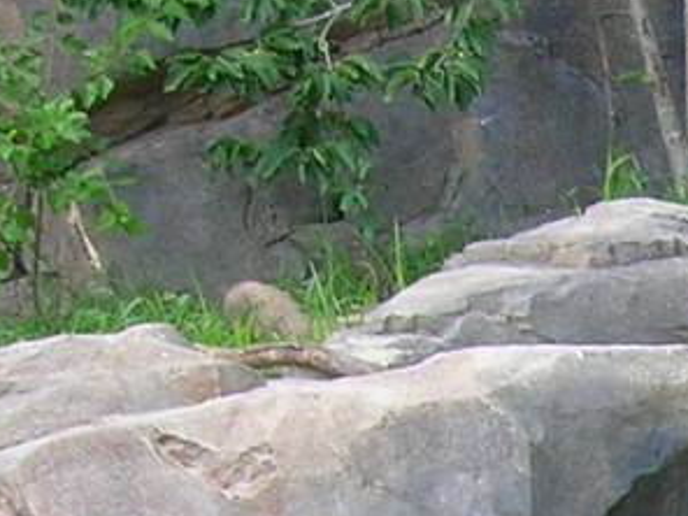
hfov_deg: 10.0
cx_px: 1355
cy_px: 1153
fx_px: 3657
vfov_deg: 7.6
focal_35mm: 184
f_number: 4.9
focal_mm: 5.7
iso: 50
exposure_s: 1/31.5
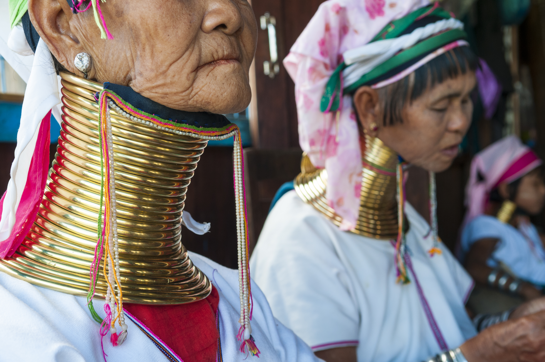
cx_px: 272
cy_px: 181
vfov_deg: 23.7
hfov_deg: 35.1
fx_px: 862
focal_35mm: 57
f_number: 5.6
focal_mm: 38
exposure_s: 1/125
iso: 400
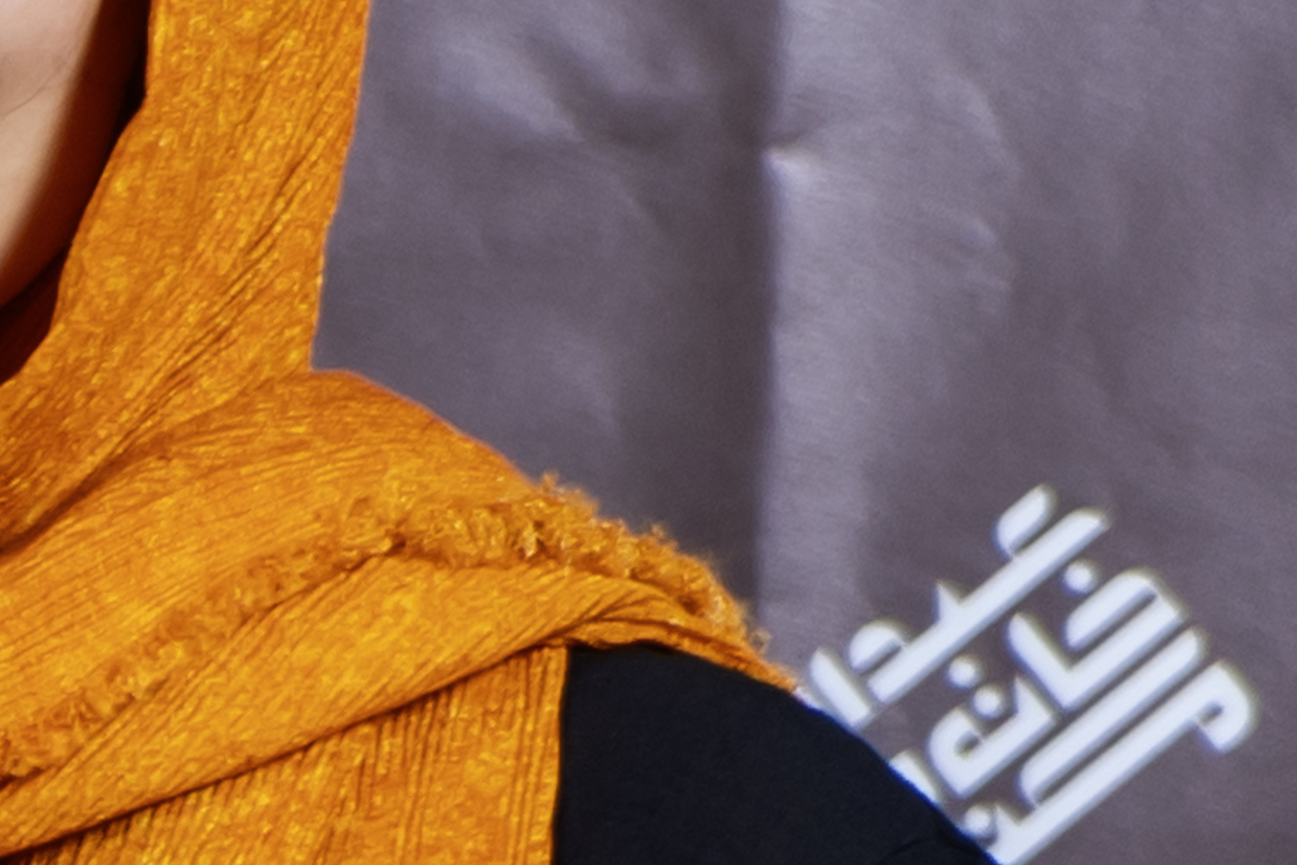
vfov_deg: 2.5
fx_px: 20102
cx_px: -2429
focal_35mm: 558
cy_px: 1863
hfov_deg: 3.6
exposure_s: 1/125
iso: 320
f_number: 4
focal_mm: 70
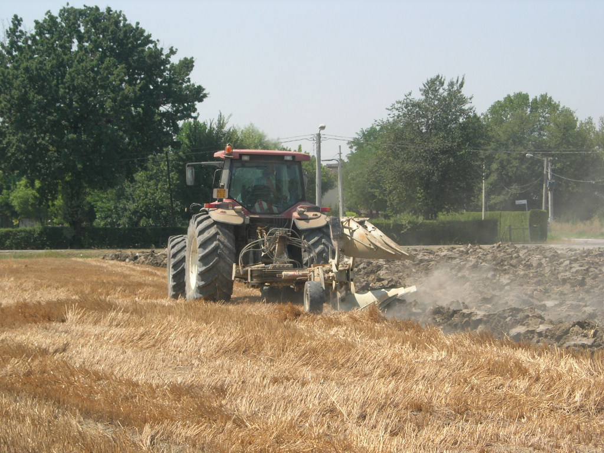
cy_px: 226
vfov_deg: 13.1
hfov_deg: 17.4
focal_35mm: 113
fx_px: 1972
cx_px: 302
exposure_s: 1/158
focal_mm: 23.4
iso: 64
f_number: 8.2
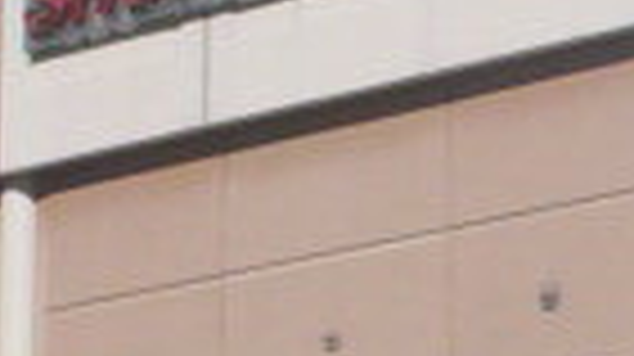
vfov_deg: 5.0
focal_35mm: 240
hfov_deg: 8.7
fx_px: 4031
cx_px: 1039
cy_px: 320
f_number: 4.5
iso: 100
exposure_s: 1/2000
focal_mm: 4.99
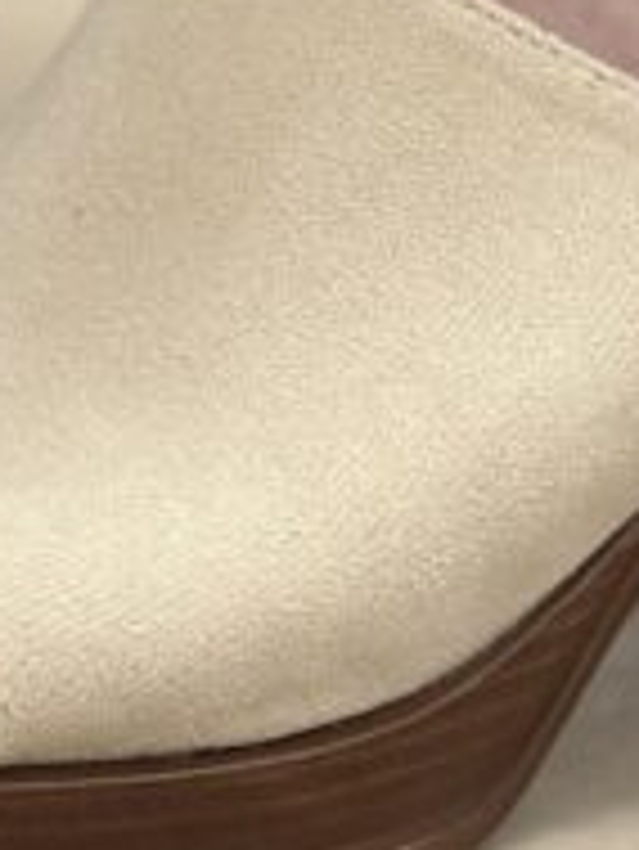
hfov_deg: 7.3
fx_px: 4991
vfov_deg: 9.5
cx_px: 140
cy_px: -346
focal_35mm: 203
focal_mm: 6.86
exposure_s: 1/100
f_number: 1.78
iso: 200
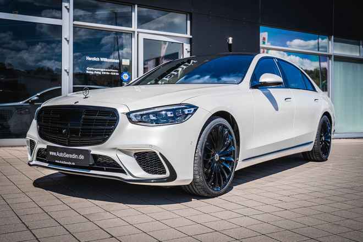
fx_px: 363
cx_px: 182
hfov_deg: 53.1
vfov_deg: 36.9
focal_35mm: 36
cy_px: 121
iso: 400
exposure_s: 1/800
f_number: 5.6
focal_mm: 36
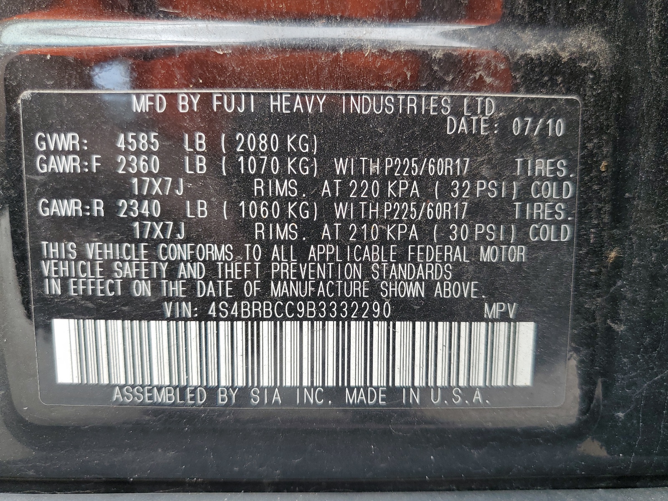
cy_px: 250
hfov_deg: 67.3
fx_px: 502
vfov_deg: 53.1
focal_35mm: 26
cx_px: 334
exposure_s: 1/123
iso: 50
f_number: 1.5
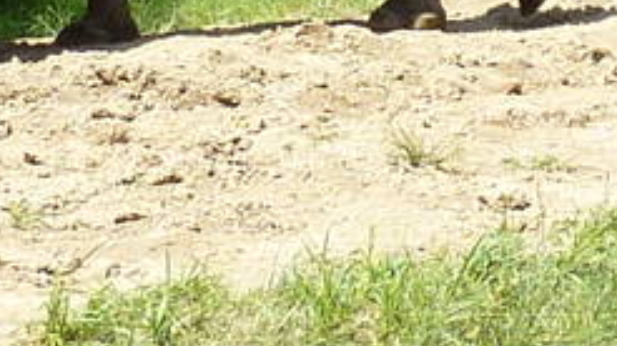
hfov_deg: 7.6
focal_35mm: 284
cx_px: 662
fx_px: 4643
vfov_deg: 4.2
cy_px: -414
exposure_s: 1/500
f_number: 3.6
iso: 125
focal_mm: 6.5
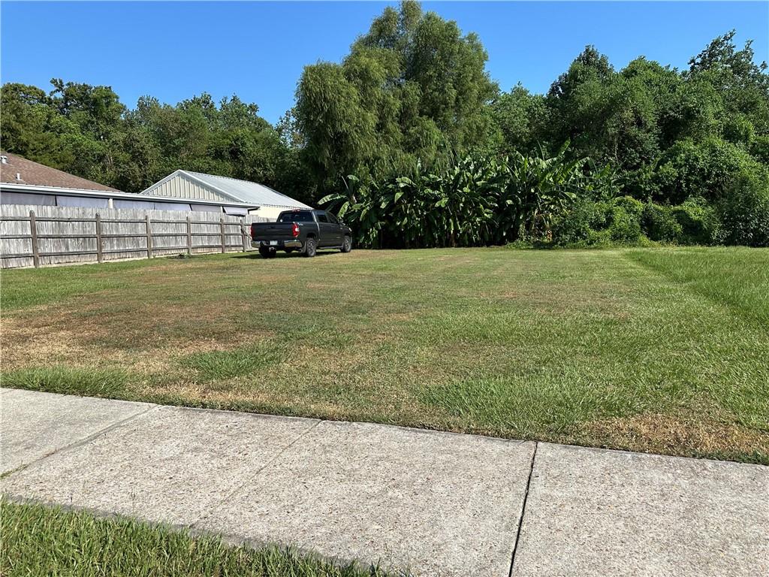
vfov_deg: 56.8
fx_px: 533
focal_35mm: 24
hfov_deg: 71.6
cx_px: 384
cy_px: 288
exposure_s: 1/4184
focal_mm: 6.86
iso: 80
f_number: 1.78
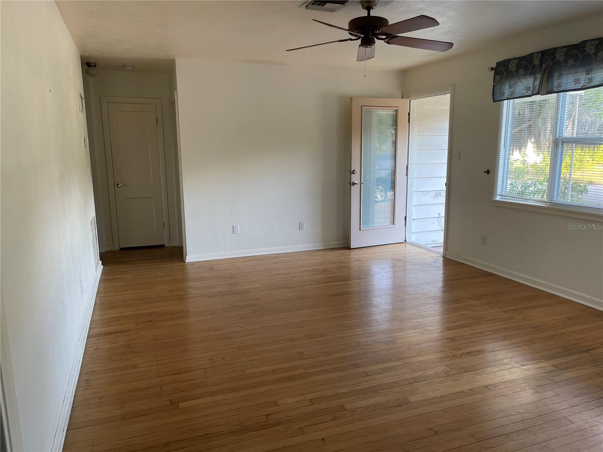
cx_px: 302
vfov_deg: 53.1
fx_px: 453
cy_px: 226
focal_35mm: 26
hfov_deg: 67.3
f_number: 1.6
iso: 125
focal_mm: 5.1
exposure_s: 1/105
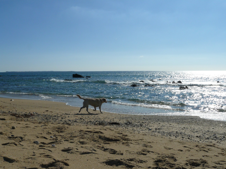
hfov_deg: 51.4
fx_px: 235
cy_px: 84
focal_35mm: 36
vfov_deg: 39.7
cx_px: 113
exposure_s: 1/640
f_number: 8
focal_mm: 6
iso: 100
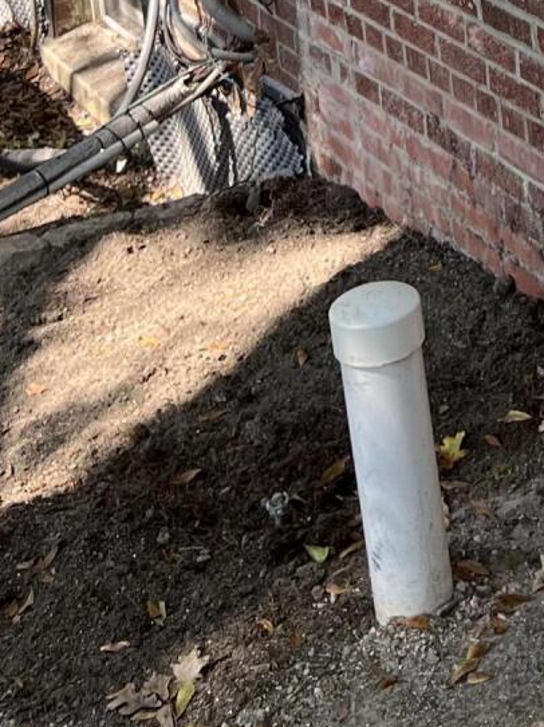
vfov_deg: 18.3
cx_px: 781
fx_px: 2013
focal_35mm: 96
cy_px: -339
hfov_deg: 14.5
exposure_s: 1/471
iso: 50
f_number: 1.5
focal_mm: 5.7
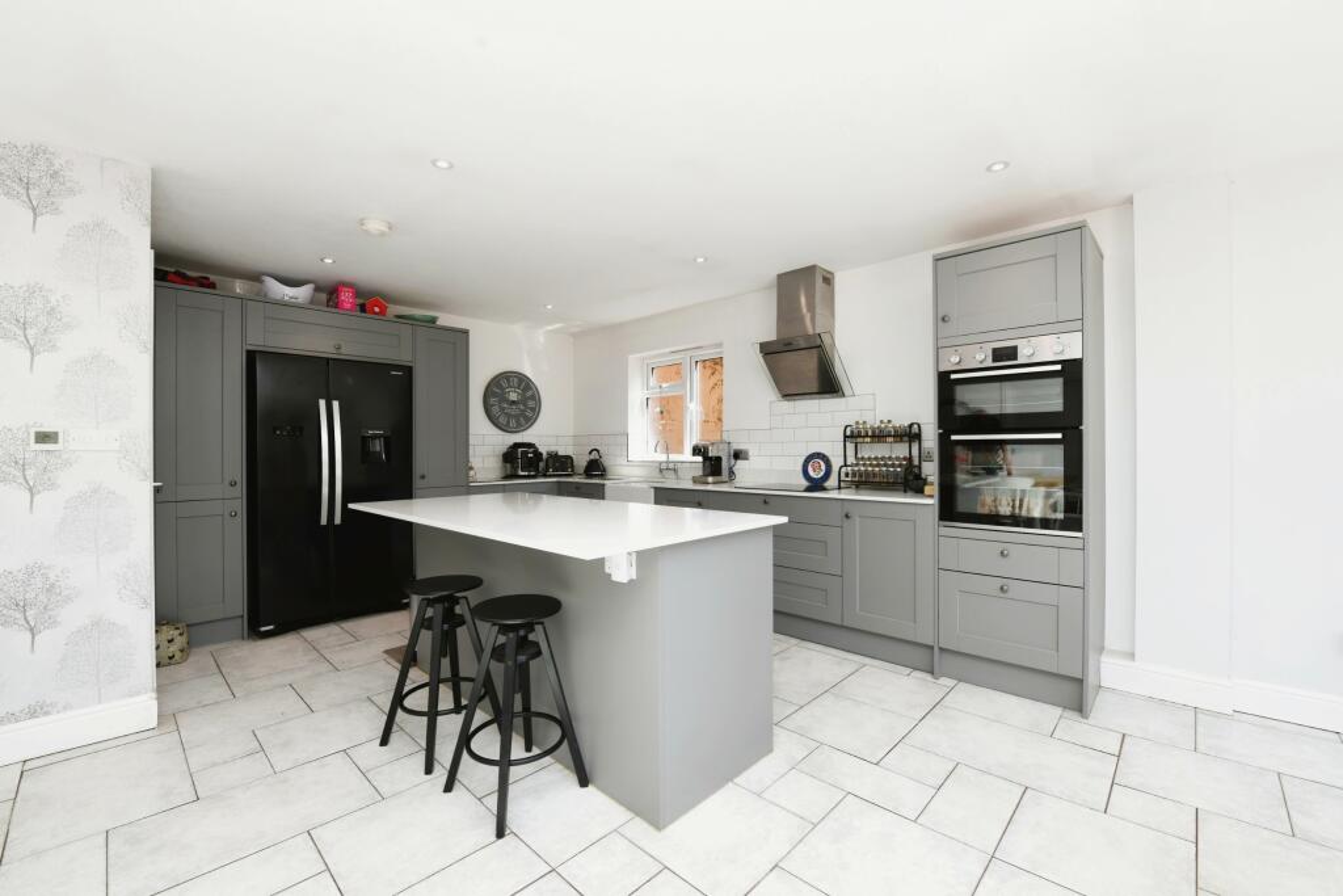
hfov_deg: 100.4
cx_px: 672
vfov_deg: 77.3
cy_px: 448
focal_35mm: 15
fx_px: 560
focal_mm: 15
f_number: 9
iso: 400
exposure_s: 1/100
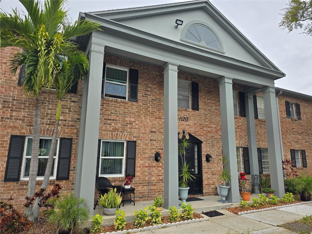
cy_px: 117
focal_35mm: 23
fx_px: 207
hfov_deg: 73.9
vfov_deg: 58.9
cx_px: 156
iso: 12
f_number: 1.7
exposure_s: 1/475
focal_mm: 6.3
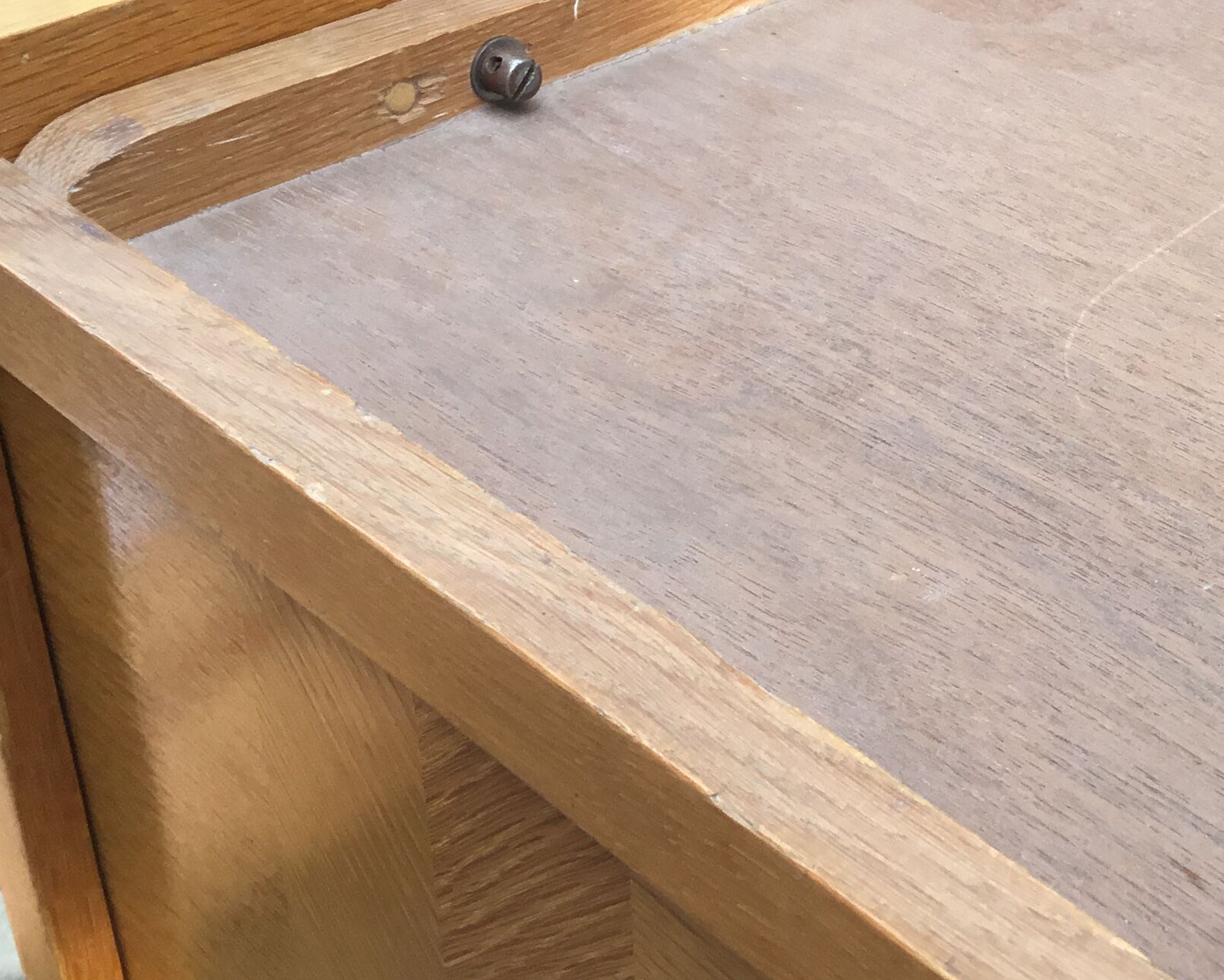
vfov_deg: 24.7
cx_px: 987
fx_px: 2210
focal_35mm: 61
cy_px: 245
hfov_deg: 30.2
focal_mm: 3.3
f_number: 2.4
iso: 40
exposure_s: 1/100
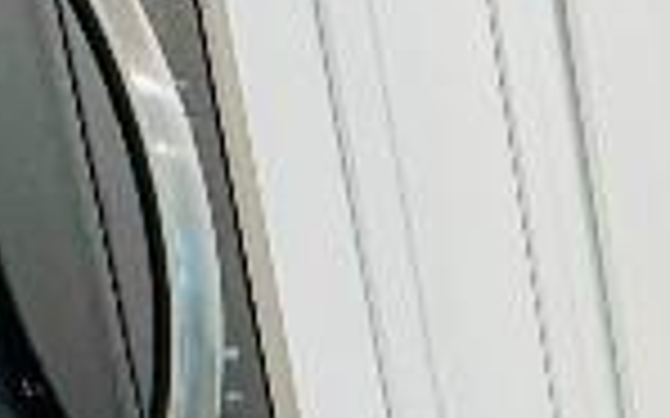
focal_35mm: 102
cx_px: 1367
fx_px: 1862
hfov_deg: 15.8
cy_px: 948
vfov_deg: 11.1
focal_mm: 2.22
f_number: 2.2
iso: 250
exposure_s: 1/120
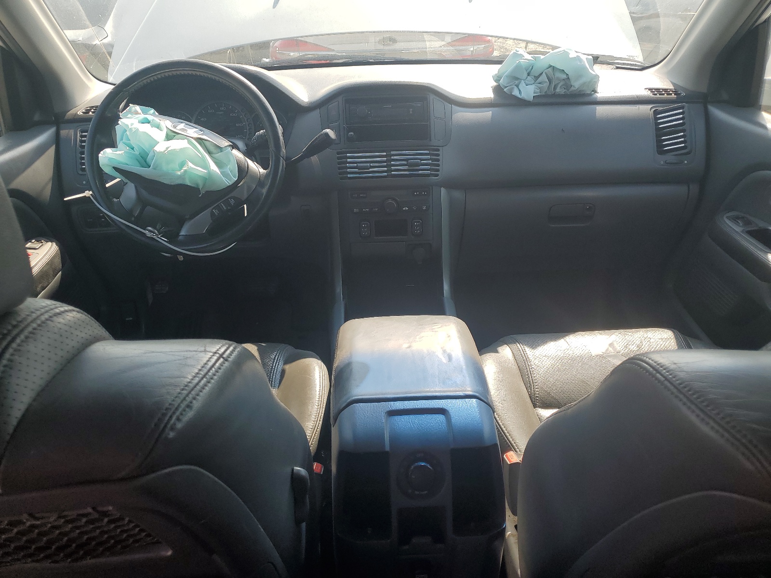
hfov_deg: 67.3
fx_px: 579
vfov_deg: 53.1
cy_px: 289
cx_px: 386
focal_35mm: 26
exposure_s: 1/909
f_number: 1.5
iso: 50
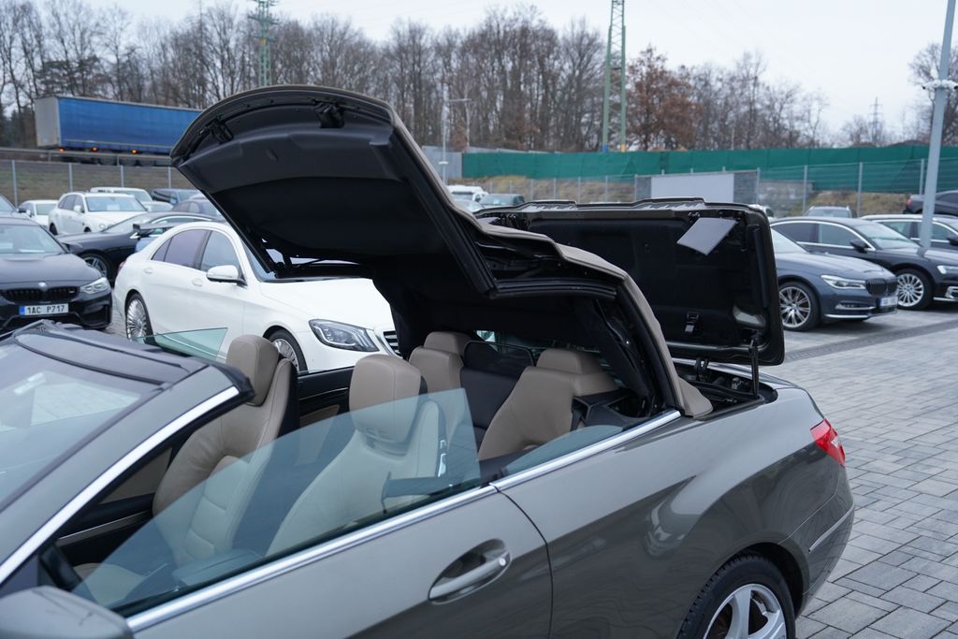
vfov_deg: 40.0
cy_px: 320
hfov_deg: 57.2
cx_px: 479
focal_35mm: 33
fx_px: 878
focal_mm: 33
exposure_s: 1/160
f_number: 3.2
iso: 1600
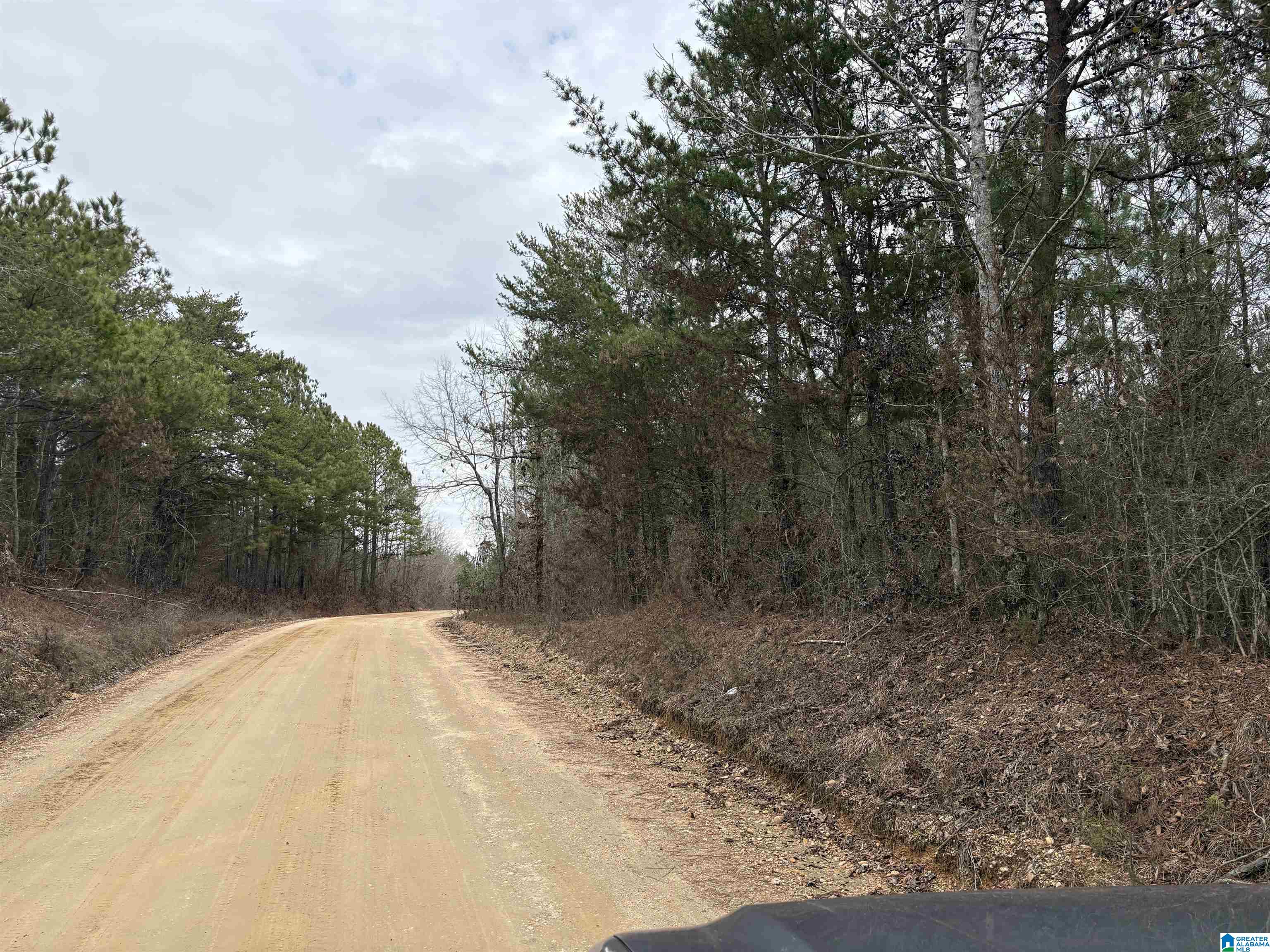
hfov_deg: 67.3
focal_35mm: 26
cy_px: 476
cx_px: 635
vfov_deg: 53.1
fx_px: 954
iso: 50
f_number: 1.6
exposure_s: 1/1799
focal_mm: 5.96
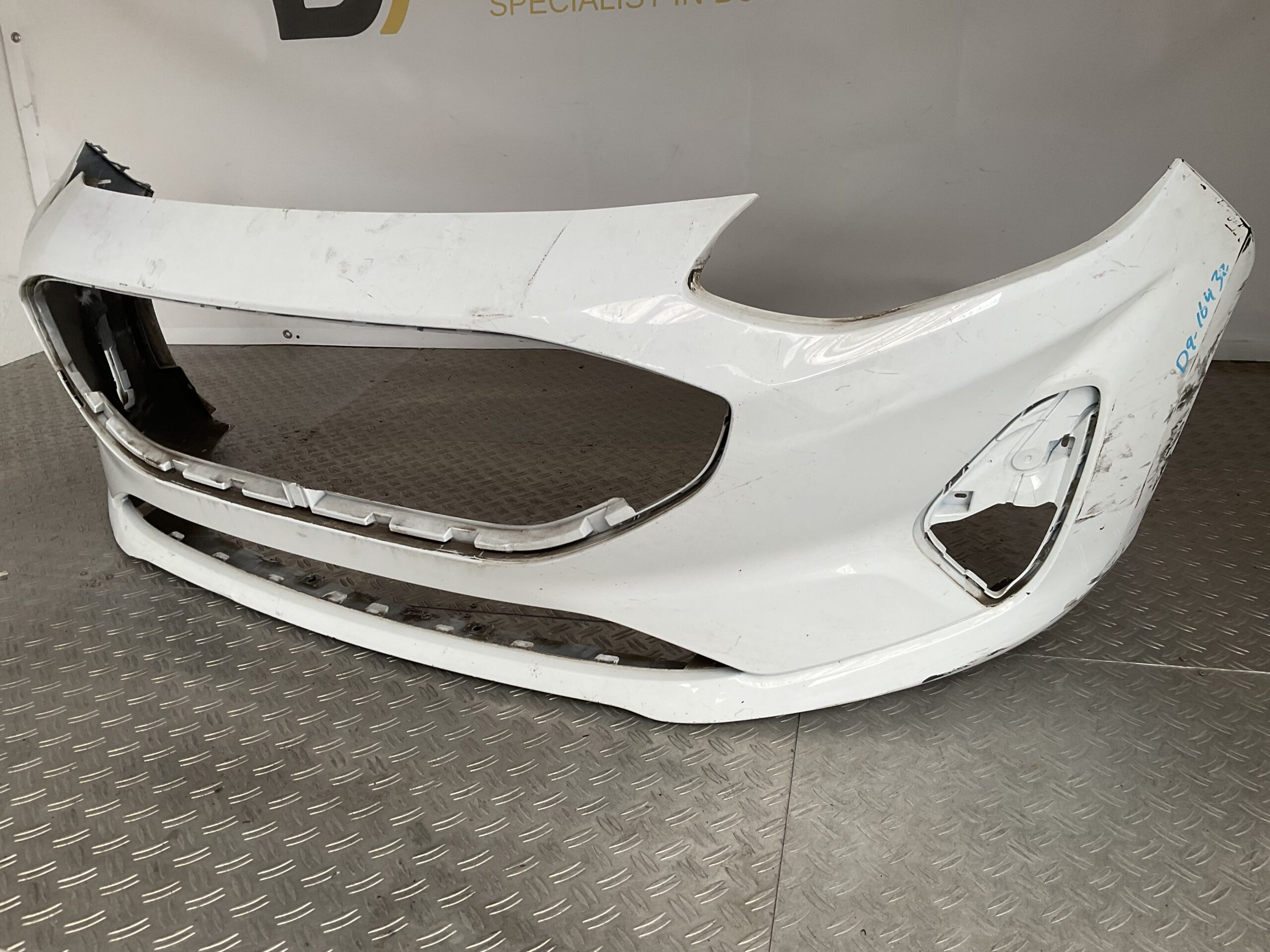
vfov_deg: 48.2
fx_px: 1064
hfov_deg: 61.7
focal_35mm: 29
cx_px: 635
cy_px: 476
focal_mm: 3
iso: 32
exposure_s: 1/100
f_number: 1.8
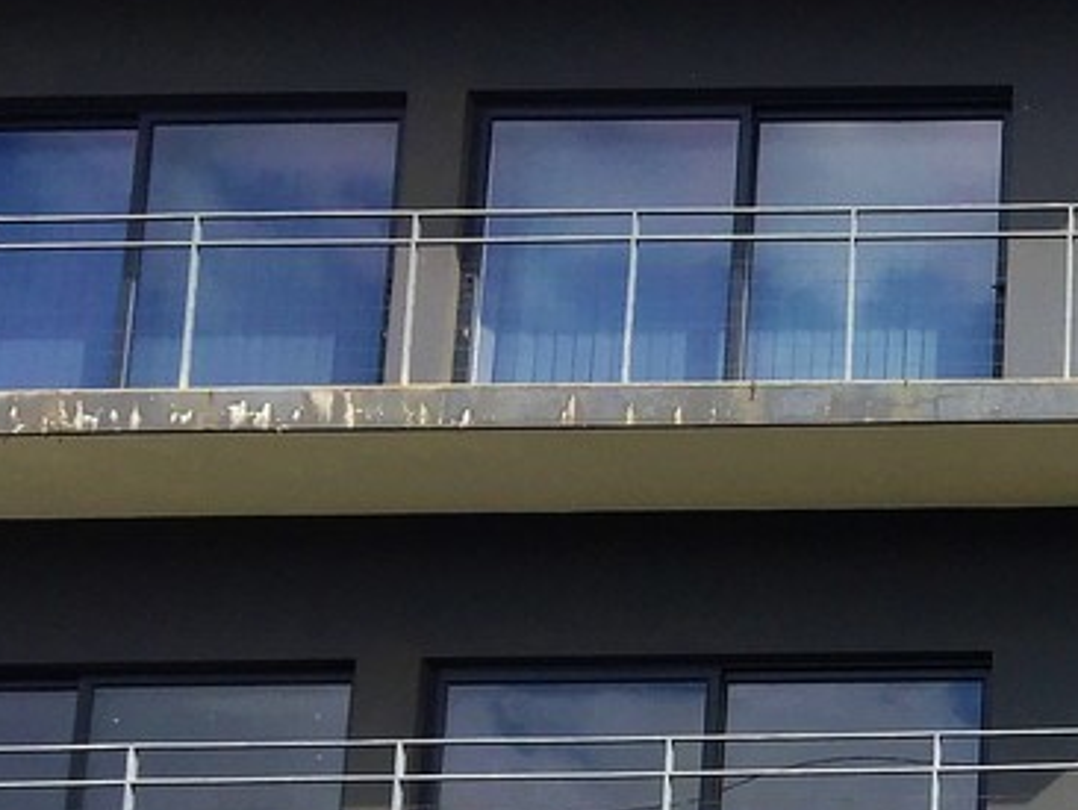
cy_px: 807
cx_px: 1702
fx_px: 2960
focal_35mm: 95
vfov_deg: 15.3
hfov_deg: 18.0
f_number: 2.2
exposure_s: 1/942
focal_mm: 4.15
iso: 32
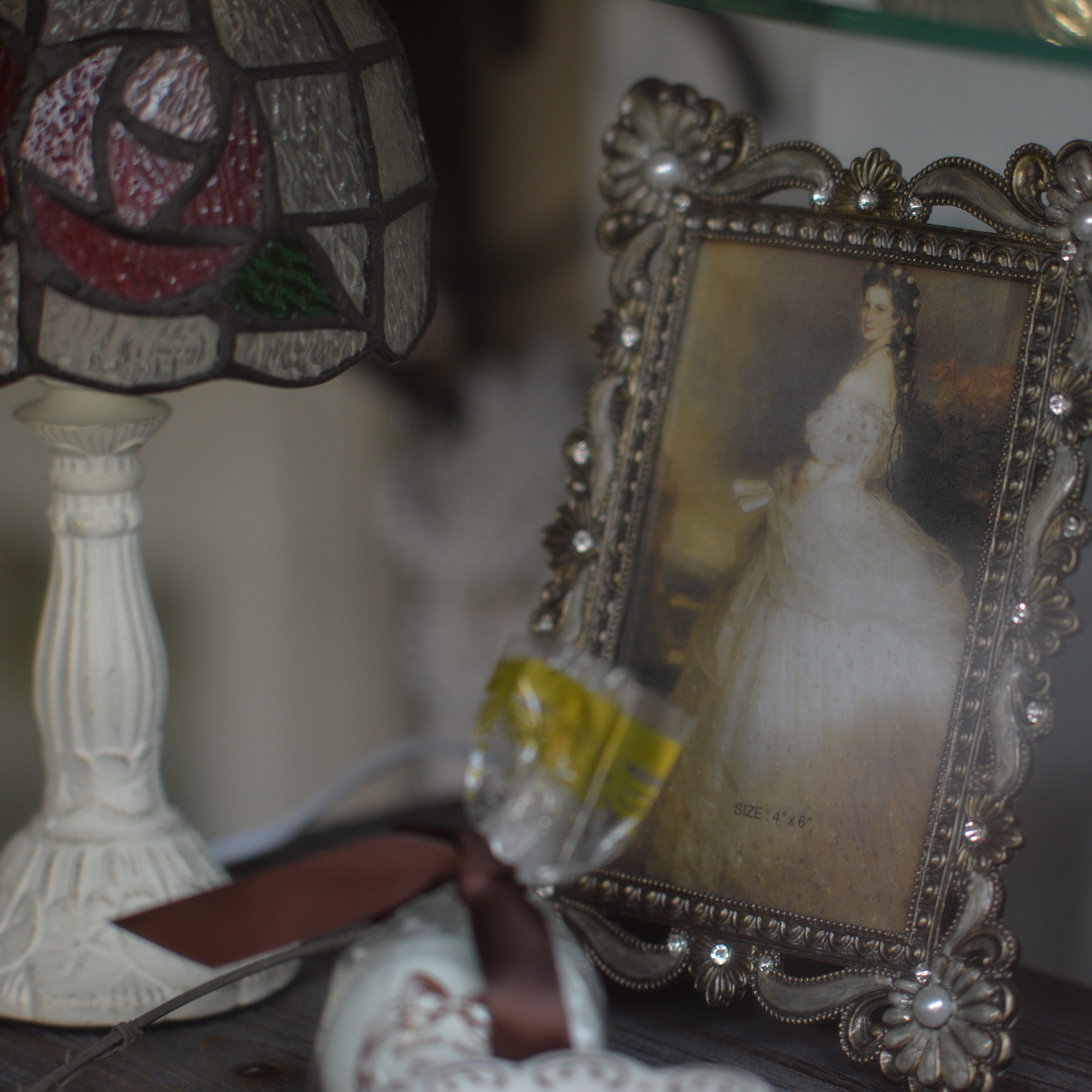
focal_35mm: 45
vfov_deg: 37.6
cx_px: 748
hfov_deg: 37.1
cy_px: 548
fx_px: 1606
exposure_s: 1/500
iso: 400
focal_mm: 35
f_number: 2.8
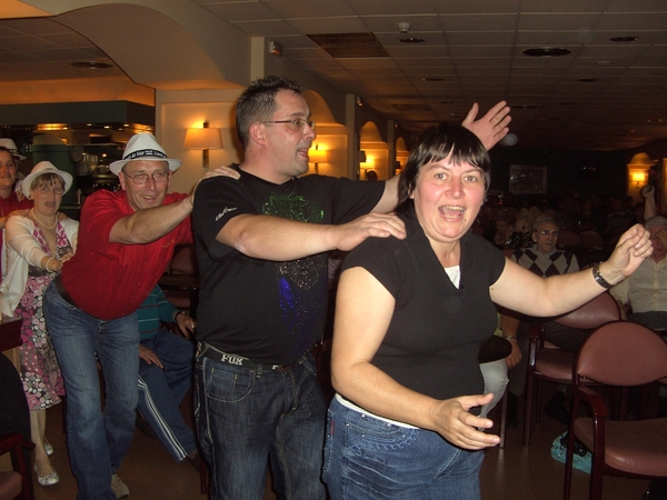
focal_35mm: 37
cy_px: 250
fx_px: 713
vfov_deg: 38.7
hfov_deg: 50.1
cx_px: 334
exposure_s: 1/50
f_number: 2.8
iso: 100
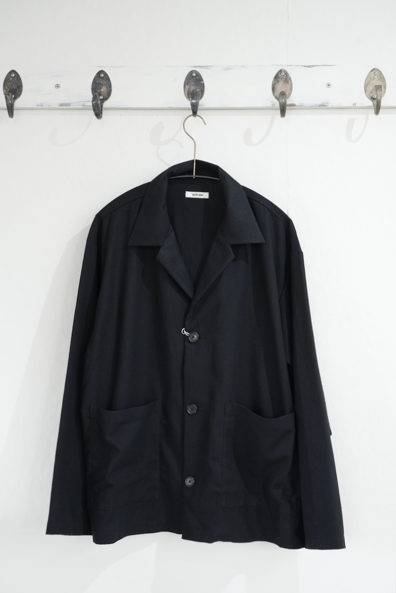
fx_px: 792
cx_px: 198
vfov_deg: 41.1
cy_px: 296
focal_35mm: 48
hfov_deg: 28.1
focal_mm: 48
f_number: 7.1
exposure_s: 1/30
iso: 1250
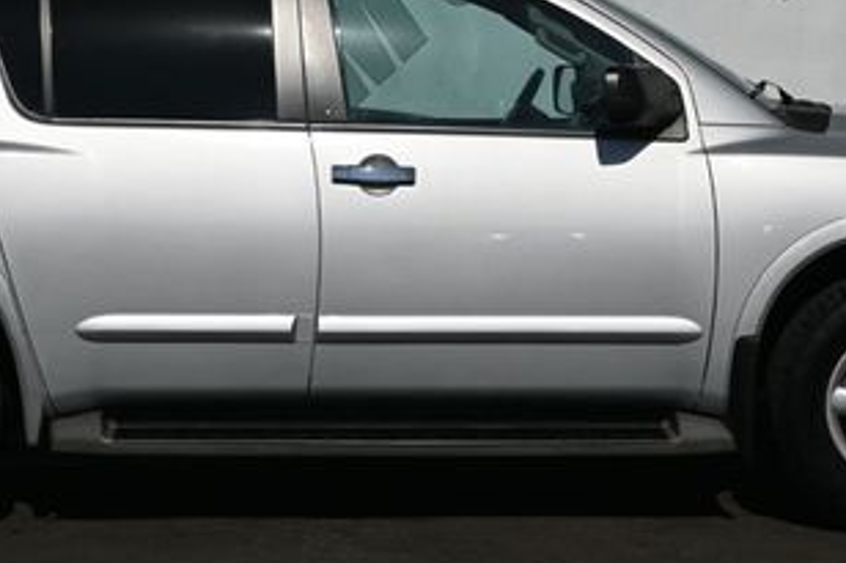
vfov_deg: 10.4
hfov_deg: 15.6
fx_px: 3077
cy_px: 91
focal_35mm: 131
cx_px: 302
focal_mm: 42
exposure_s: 1/500
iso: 100
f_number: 8
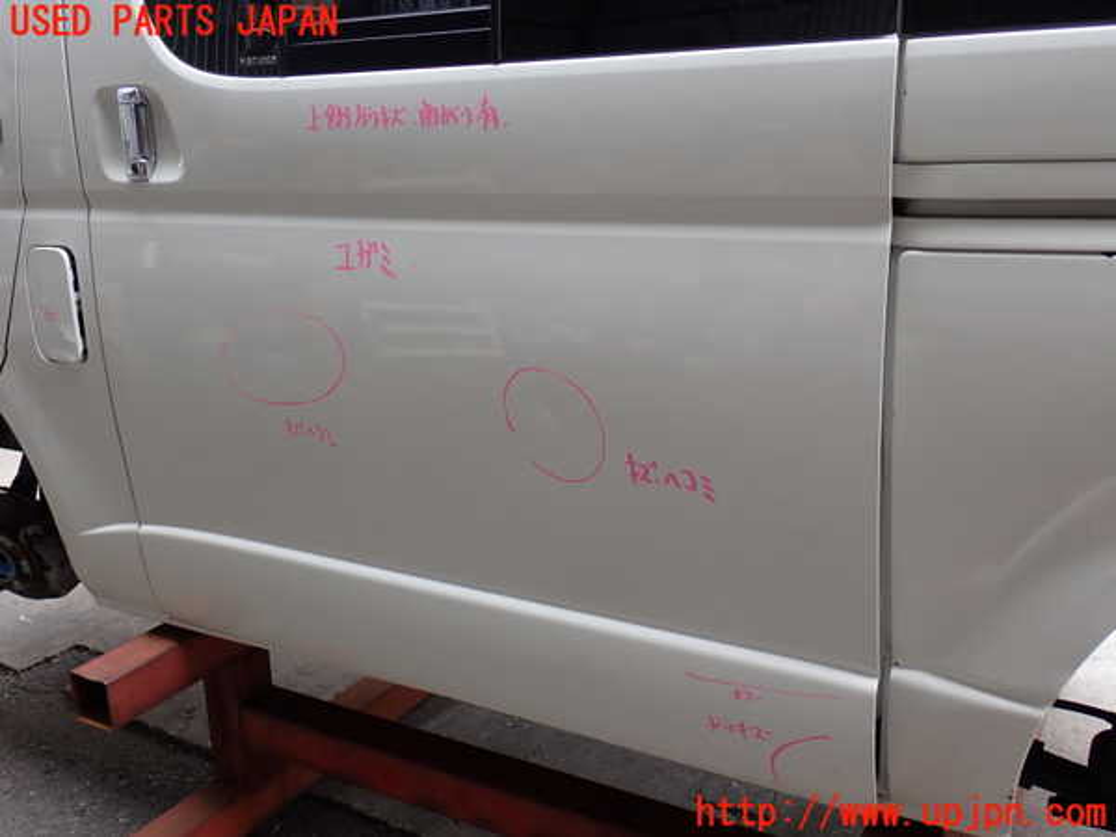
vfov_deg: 39.7
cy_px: 418
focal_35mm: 36
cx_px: 558
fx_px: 1161
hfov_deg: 51.4
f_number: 3.5
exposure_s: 1/100
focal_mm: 6.37
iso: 100
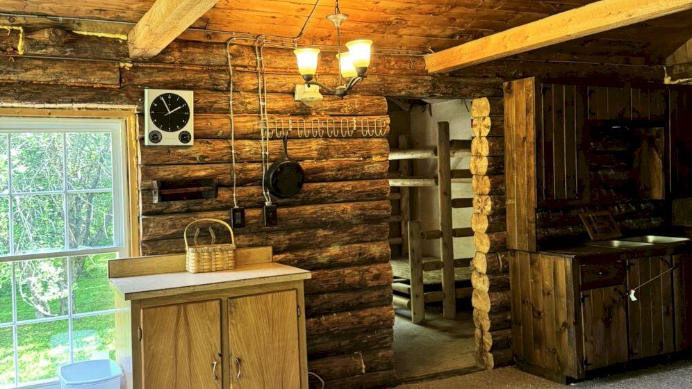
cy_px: 151
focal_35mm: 35
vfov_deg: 33.6
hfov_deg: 56.6
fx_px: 642
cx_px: 346
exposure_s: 1/60
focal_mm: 6.76
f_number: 1.78
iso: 320
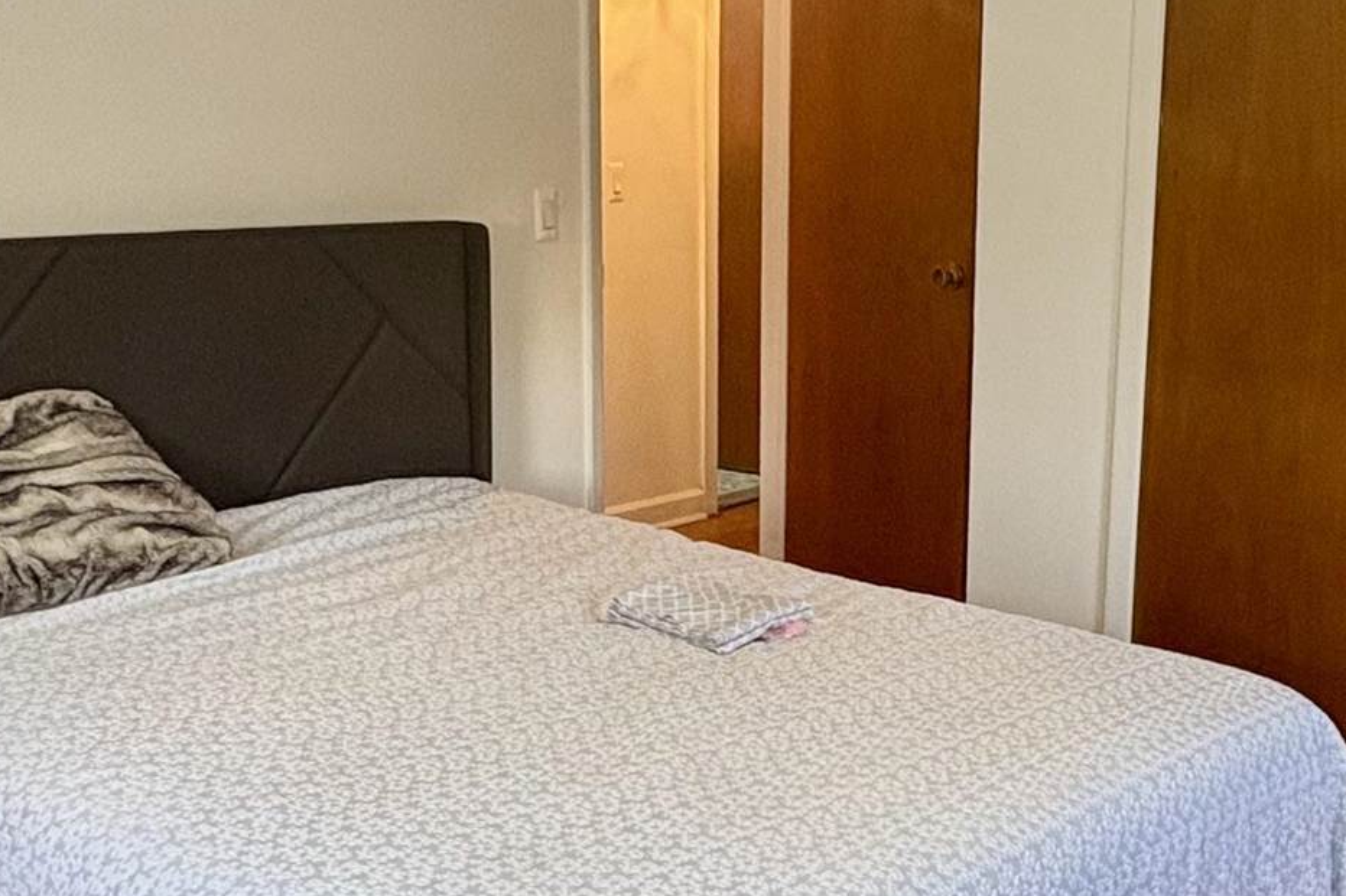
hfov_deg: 41.1
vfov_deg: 28.0
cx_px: 722
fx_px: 1794
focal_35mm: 48
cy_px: 495
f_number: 2.2
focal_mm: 2.22
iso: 250
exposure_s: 1/60
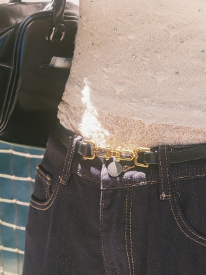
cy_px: -41
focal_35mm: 334
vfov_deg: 5.9
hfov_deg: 4.4
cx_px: -16
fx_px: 2652
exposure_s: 1/80
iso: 800
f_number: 8
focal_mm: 110
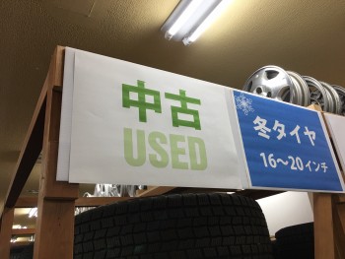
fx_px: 289
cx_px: 172
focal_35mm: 29
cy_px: 130
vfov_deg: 48.3
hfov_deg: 61.6
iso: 40
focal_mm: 4.15
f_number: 2.2
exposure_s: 1/30
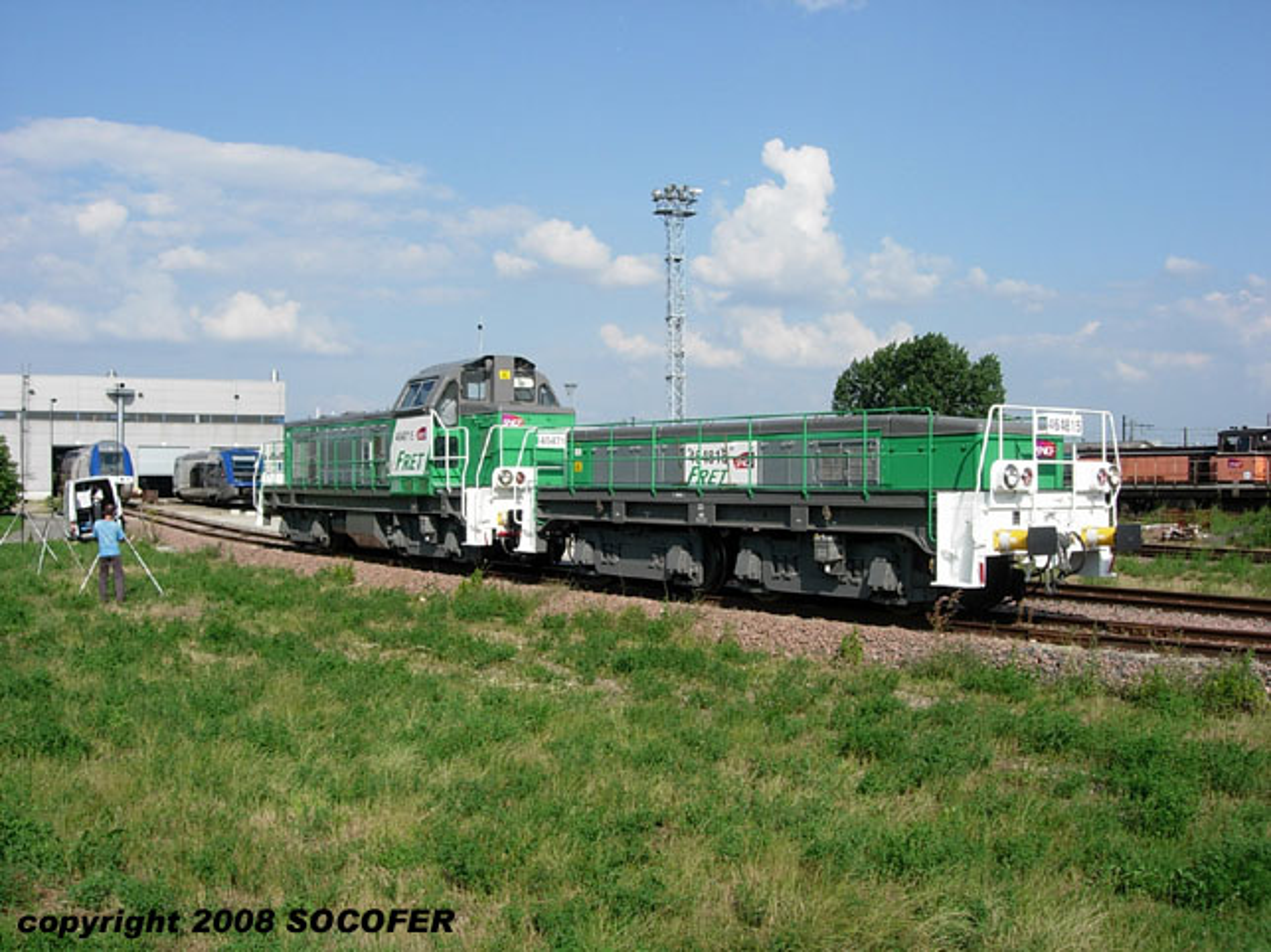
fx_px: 1395
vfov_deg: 37.7
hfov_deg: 49.0
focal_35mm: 38
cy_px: 476
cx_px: 636
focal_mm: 7.8
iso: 64
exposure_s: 1/767
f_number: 4.8
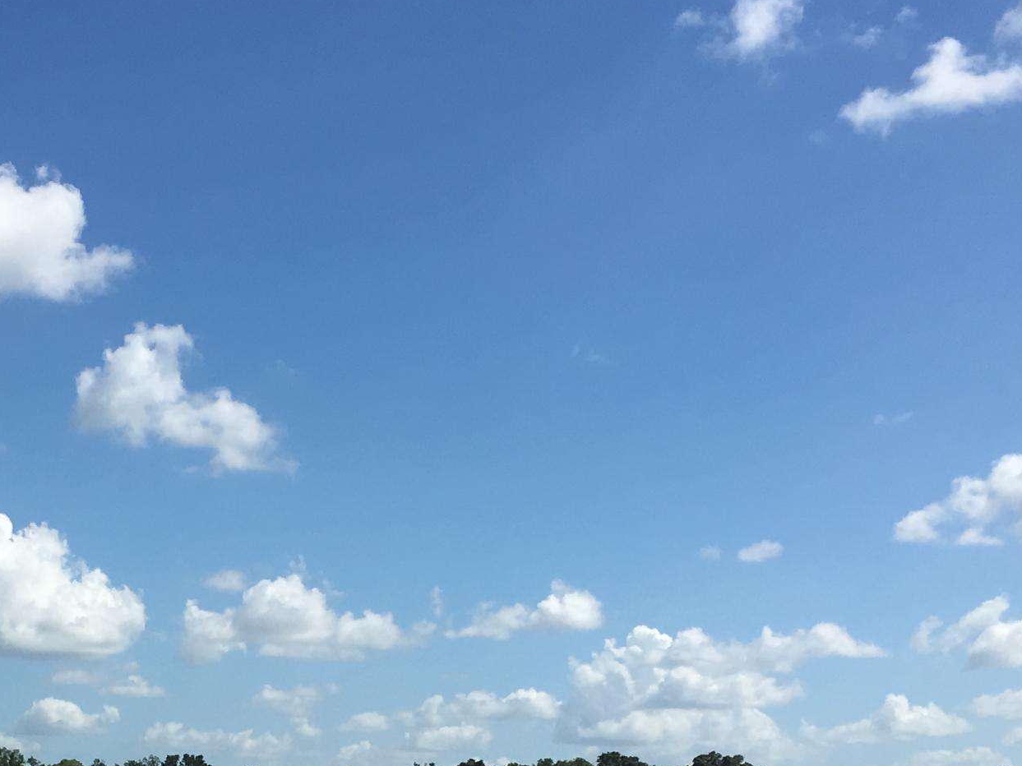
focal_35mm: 70
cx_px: 152
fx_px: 2066
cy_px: 847
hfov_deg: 27.0
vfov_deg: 20.0
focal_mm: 4.15
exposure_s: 1/2564
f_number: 2.2
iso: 25
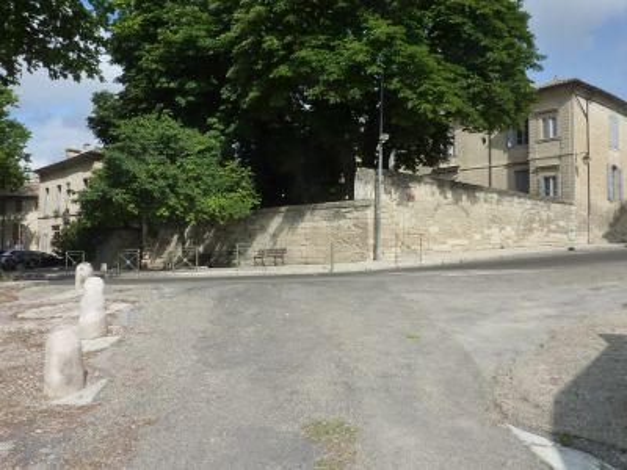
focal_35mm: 25
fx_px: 453
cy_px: 235
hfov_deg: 69.4
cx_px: 314
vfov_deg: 54.9
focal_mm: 4.1
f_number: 5.6
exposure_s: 1/400
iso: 125
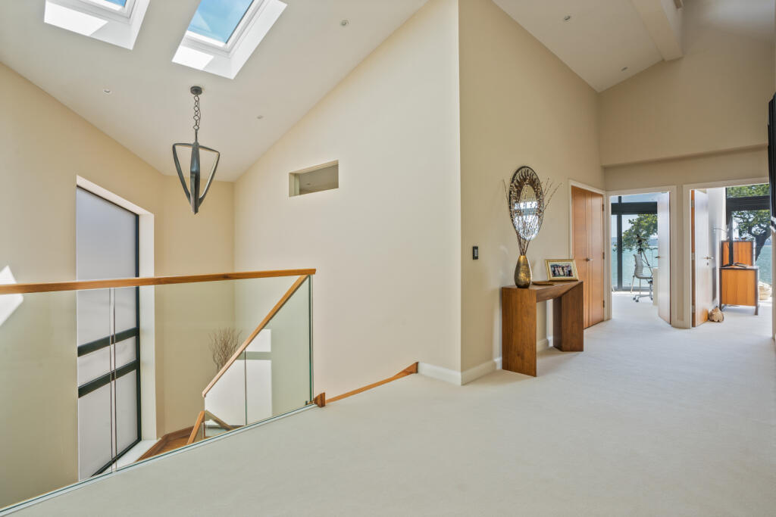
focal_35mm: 17
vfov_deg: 70.5
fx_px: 366
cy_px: 258
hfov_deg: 93.3
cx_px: 388
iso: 200
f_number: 11
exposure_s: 1/13
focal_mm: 17
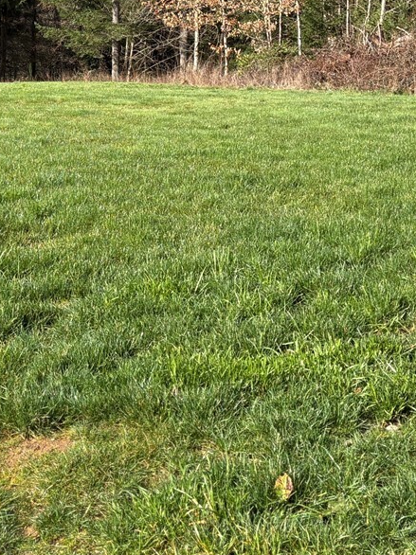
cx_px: 62
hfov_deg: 20.4
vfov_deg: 26.2
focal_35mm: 71
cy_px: 25
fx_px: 1138
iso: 50
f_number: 1.6
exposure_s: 1/1848
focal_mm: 5.96
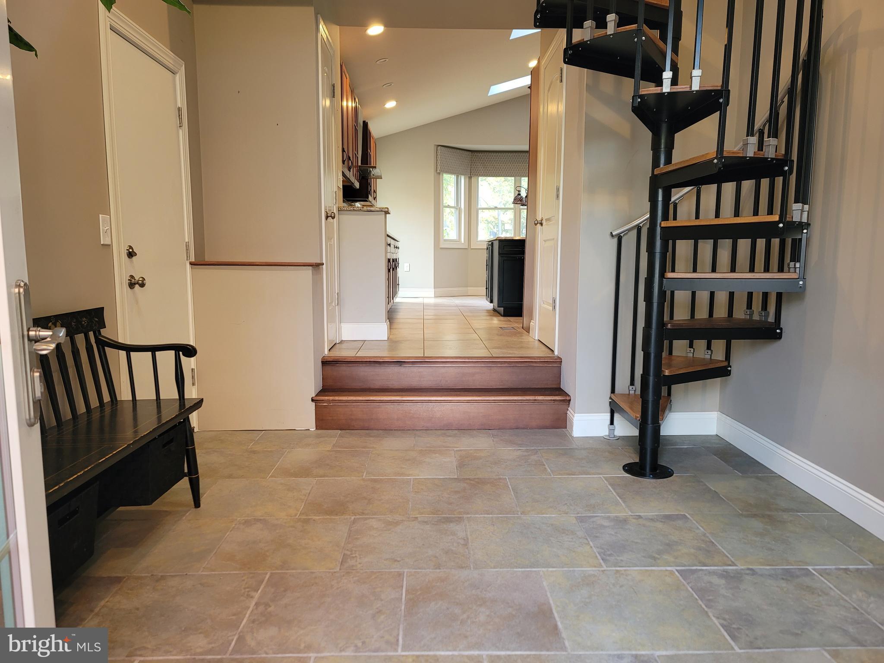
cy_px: 332
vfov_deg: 54.9
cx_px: 442
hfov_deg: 69.4
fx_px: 638
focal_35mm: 25
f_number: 1.8
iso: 200
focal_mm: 7
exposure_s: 1/40
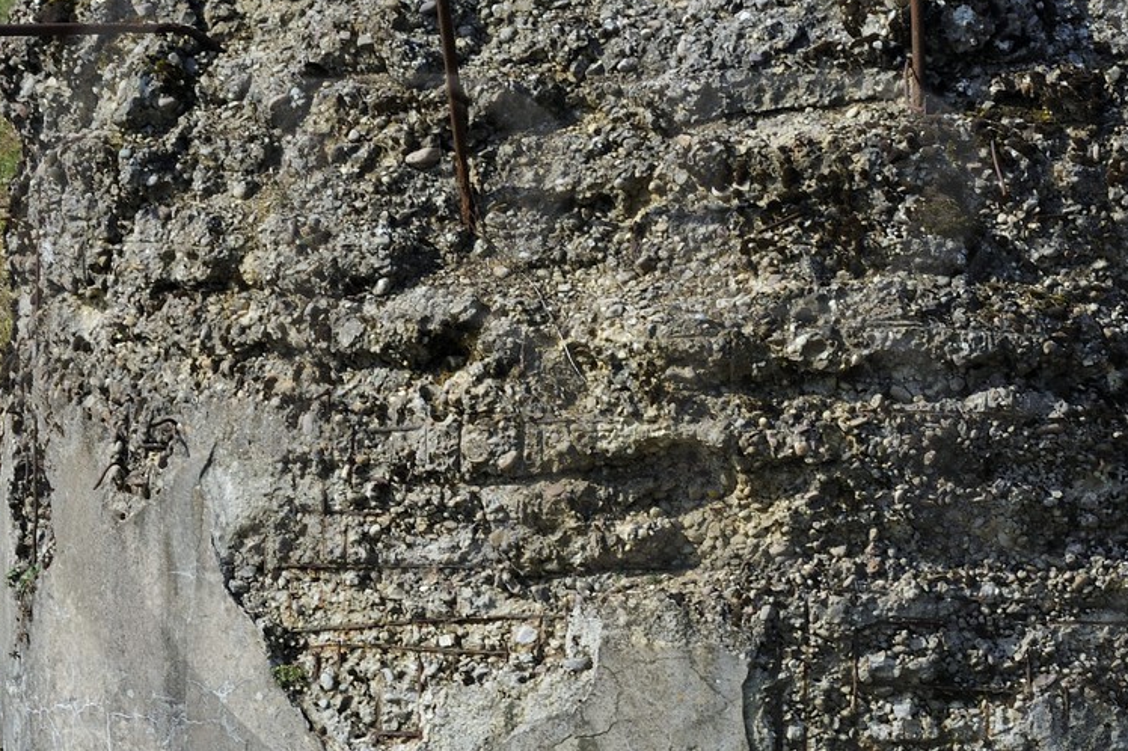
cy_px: 326
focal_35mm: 321
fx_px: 10053
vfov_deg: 4.3
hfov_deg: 6.4
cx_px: 629
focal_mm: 150
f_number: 13
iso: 200
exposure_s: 1/160
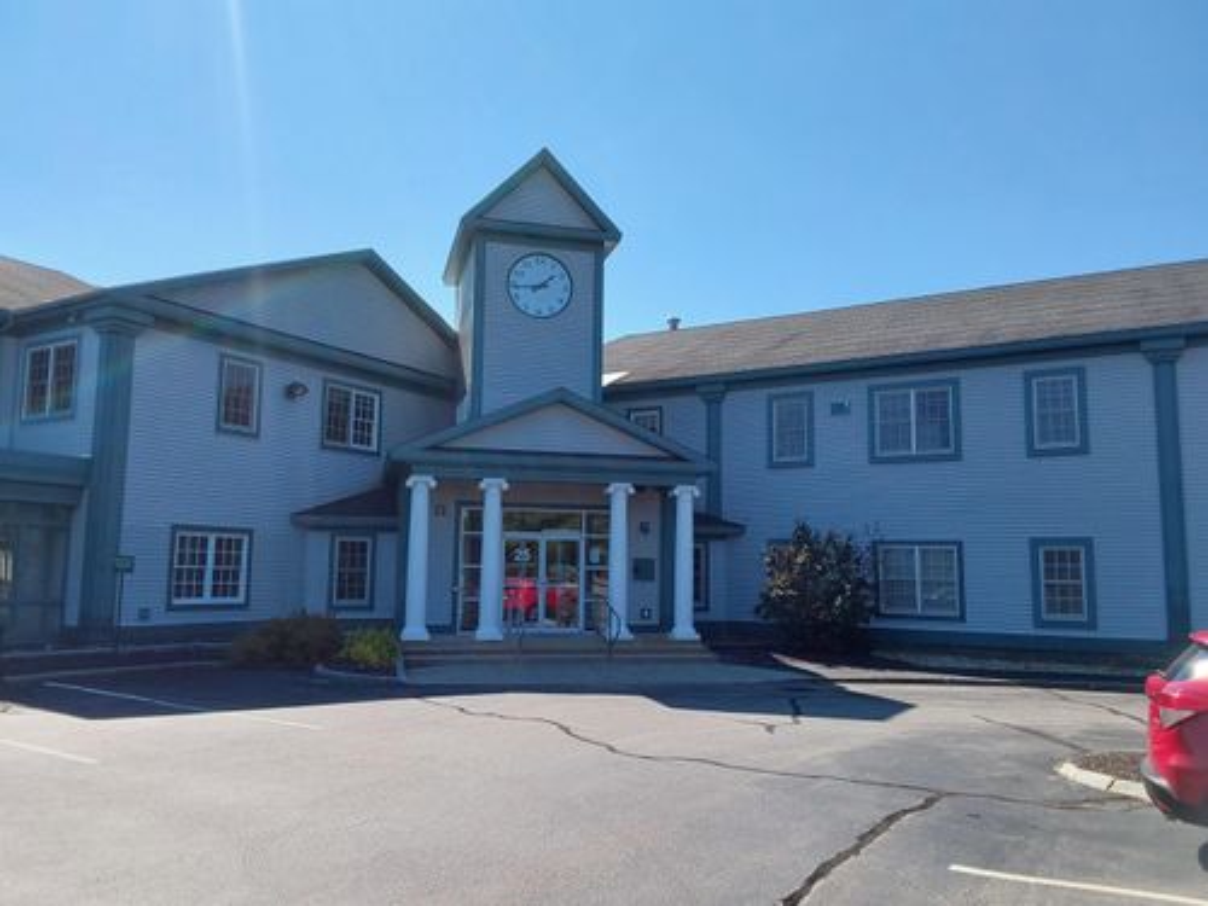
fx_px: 977
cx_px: 604
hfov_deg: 63.4
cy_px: 453
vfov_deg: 49.7
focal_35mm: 28
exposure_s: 1/1846
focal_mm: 2.91
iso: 50
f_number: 1.9
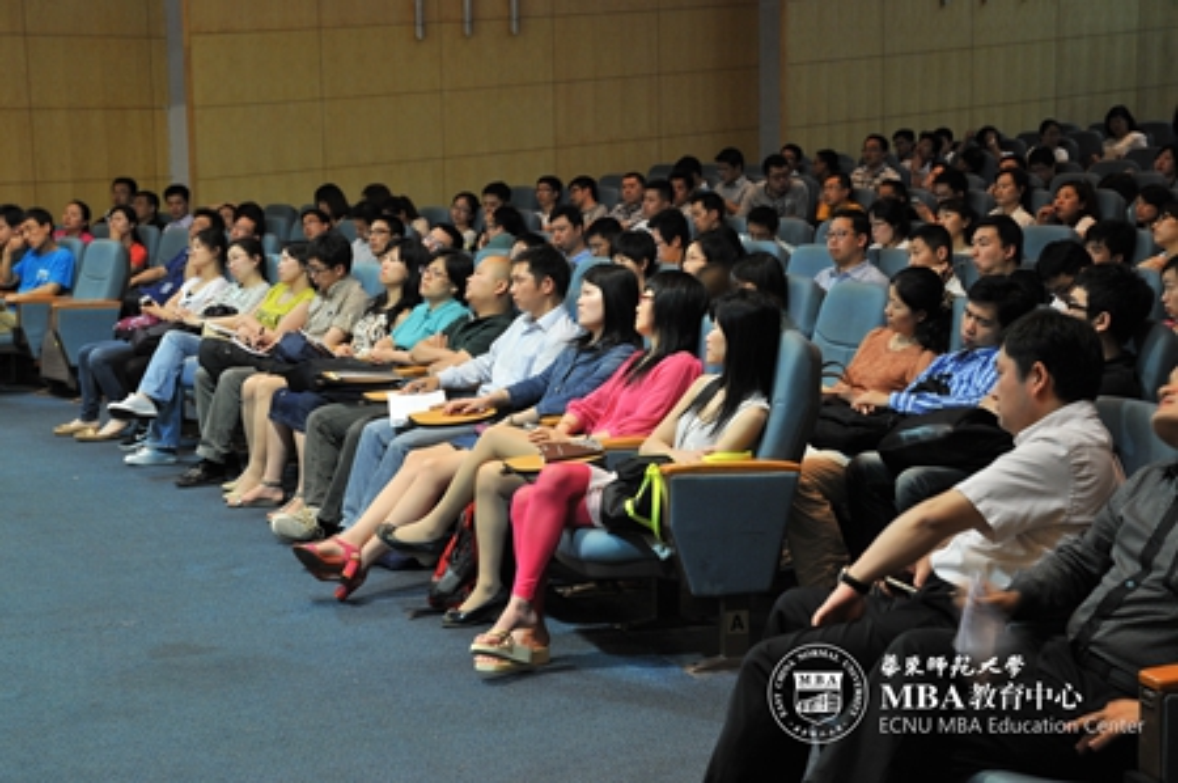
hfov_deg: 30.5
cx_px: 589
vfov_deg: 20.6
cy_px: 392
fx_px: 2157
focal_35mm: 66
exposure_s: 1/8
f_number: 4.2
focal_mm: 44
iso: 400
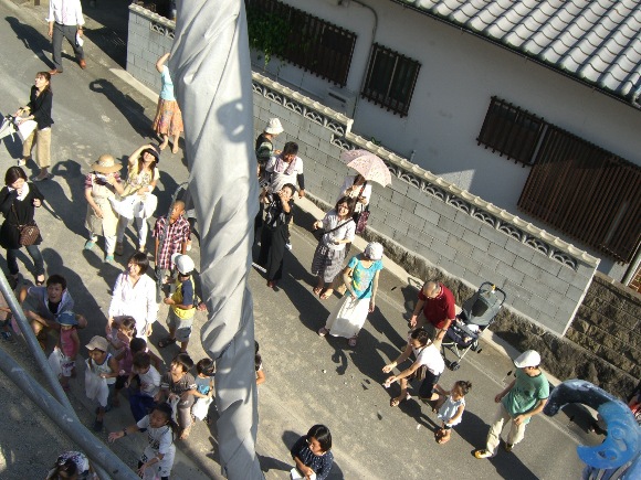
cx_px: 320
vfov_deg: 37.7
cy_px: 240
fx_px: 704
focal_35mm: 38
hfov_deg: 49.0
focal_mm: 7.9
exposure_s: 1/500
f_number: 4
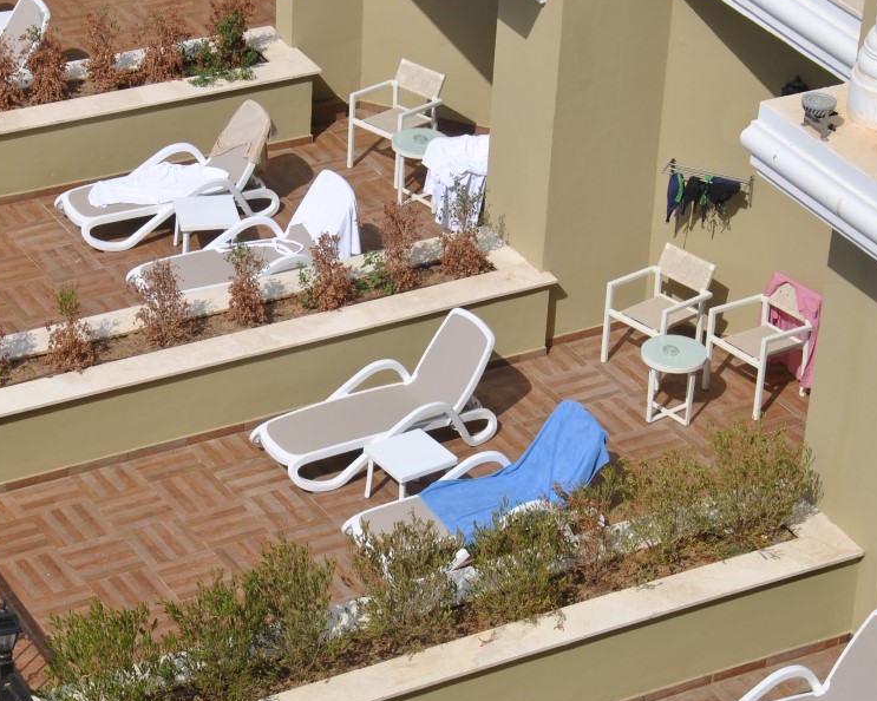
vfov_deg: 12.9
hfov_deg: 16.0
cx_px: 324
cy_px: 384
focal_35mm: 120
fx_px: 3107
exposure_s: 1/400
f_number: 9
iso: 100
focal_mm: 55
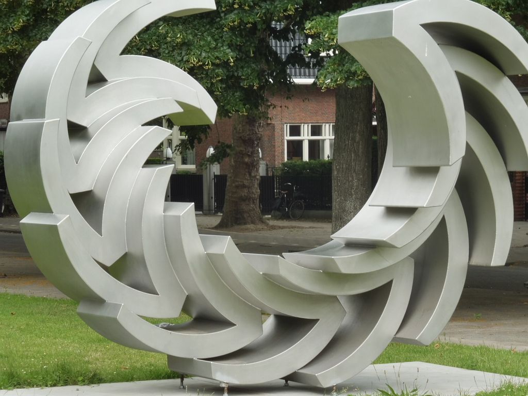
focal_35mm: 145
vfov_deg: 10.2
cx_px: 264
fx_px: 2212
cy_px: 198
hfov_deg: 13.6
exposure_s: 1/100
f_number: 6.3
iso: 160
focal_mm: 25.9
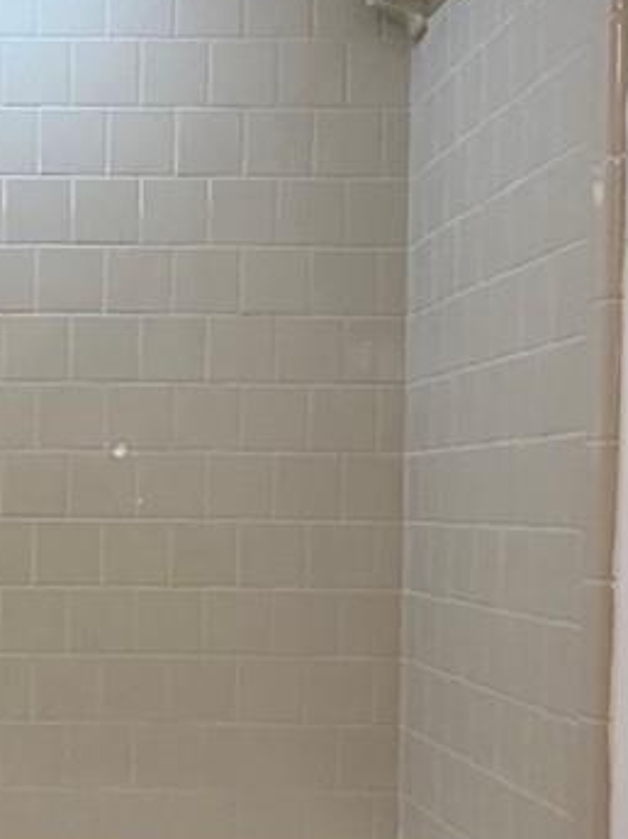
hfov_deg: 21.5
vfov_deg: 29.6
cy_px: 569
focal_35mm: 65
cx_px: -37
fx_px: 1575
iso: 80
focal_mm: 2.22
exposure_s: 1/120
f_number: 2.2
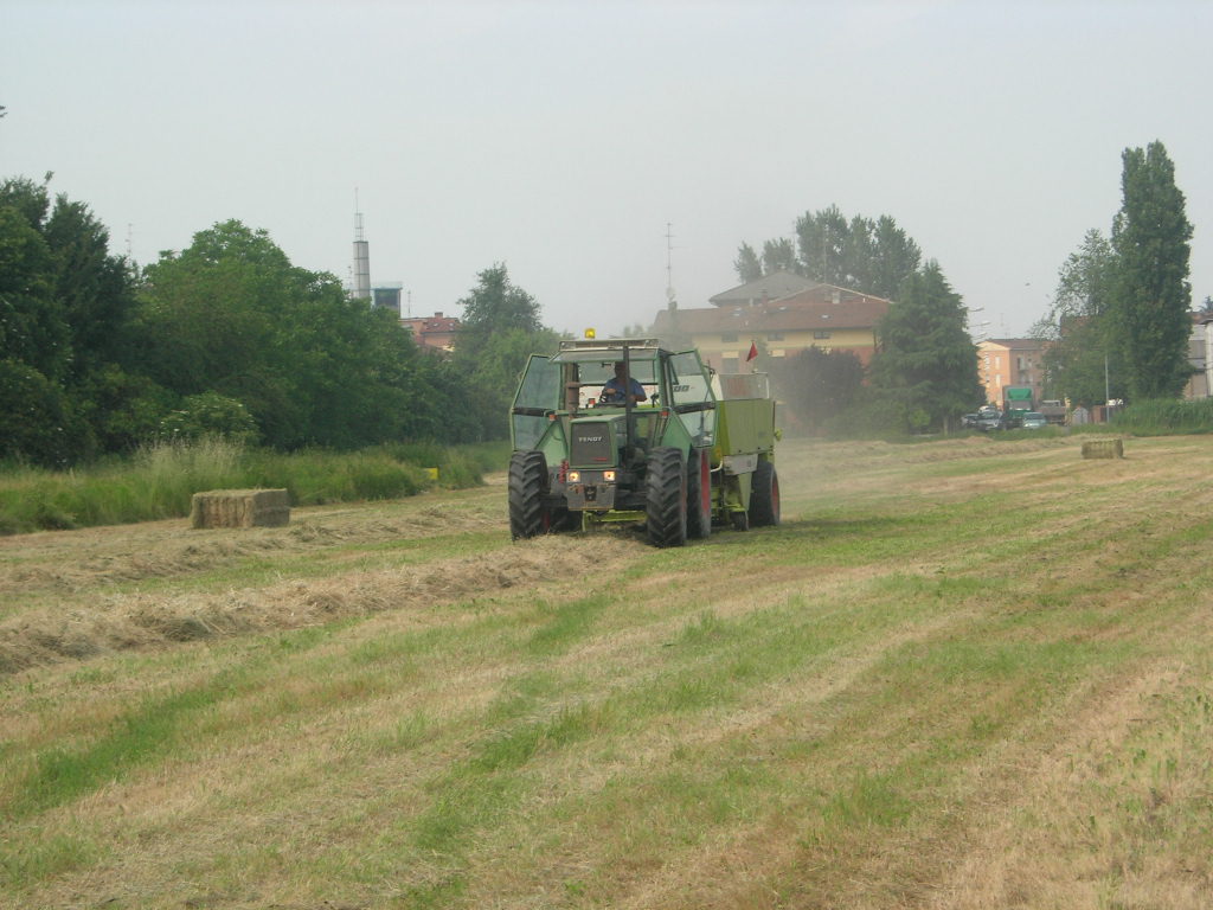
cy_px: 455
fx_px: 3960
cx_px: 606
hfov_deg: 17.4
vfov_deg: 13.1
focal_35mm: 113
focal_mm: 23.4
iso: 76
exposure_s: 1/133
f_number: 8.2
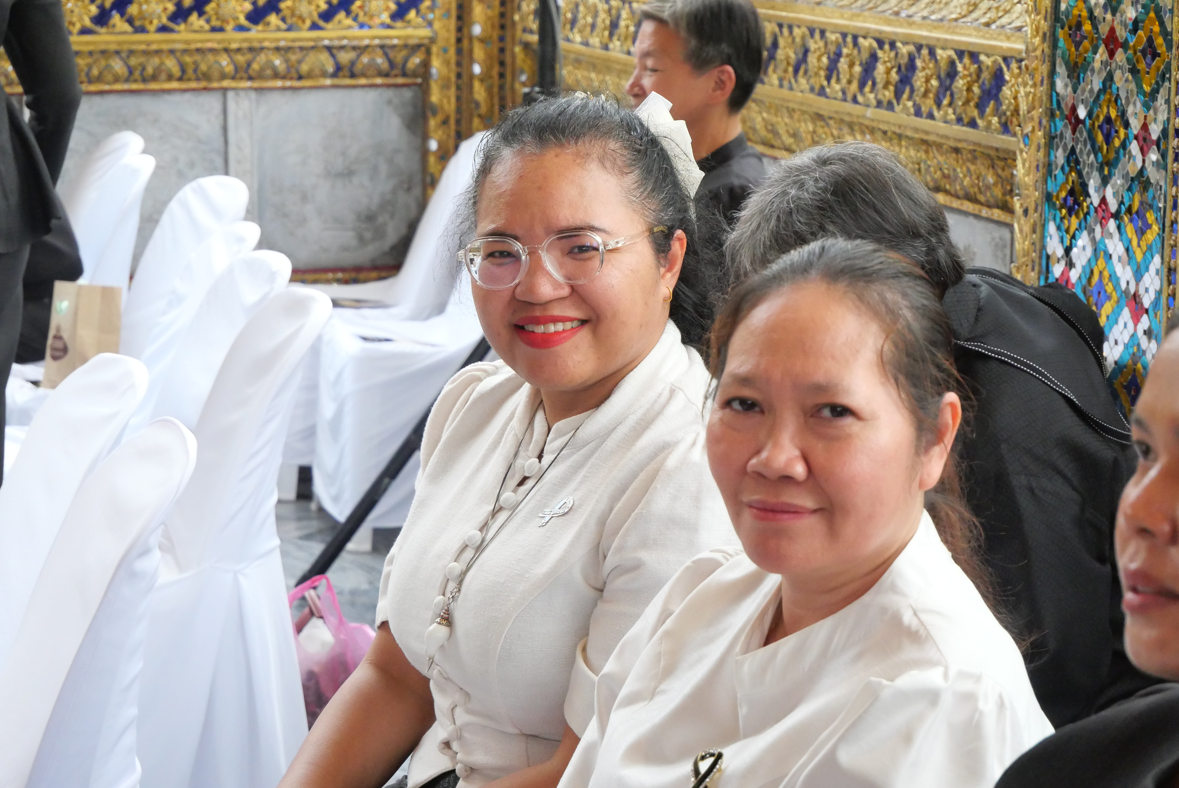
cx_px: 590
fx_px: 2982
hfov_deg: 22.4
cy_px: 394
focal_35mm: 91
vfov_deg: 15.0
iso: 3200
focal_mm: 44
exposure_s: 1/640
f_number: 5.6
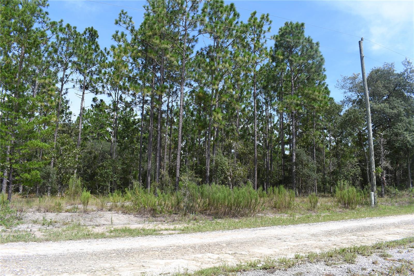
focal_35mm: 27
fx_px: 310
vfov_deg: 47.9
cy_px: 138
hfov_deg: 67.4
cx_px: 207
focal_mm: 18
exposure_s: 1/500
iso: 500
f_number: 11
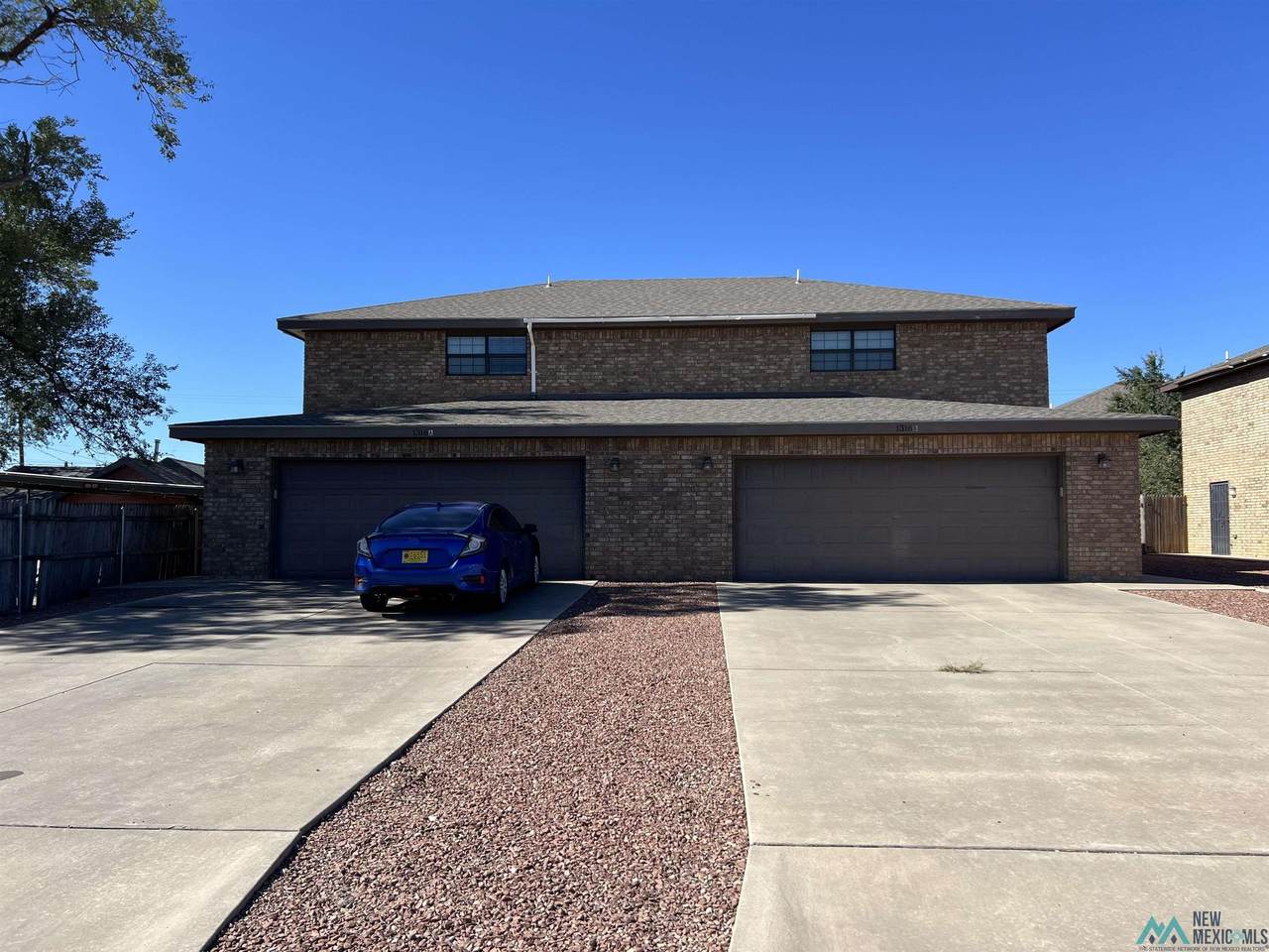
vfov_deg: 53.1
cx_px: 634
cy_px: 476
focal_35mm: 26
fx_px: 953
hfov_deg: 67.3
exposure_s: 1/3356
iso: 50
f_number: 1.5
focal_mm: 5.7
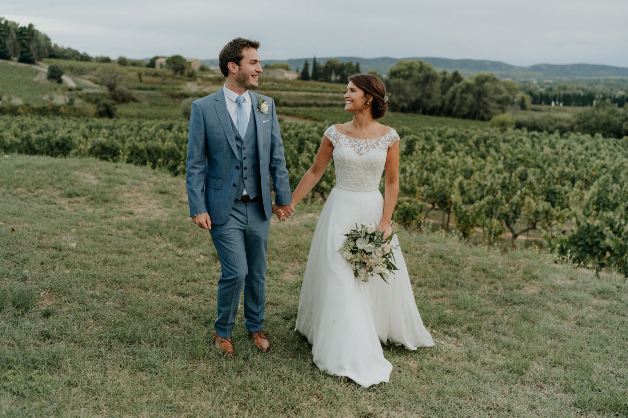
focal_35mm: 35
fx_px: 610
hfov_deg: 54.4
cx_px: 314
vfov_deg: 37.8
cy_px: 209
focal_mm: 35
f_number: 2
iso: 500
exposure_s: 1/500
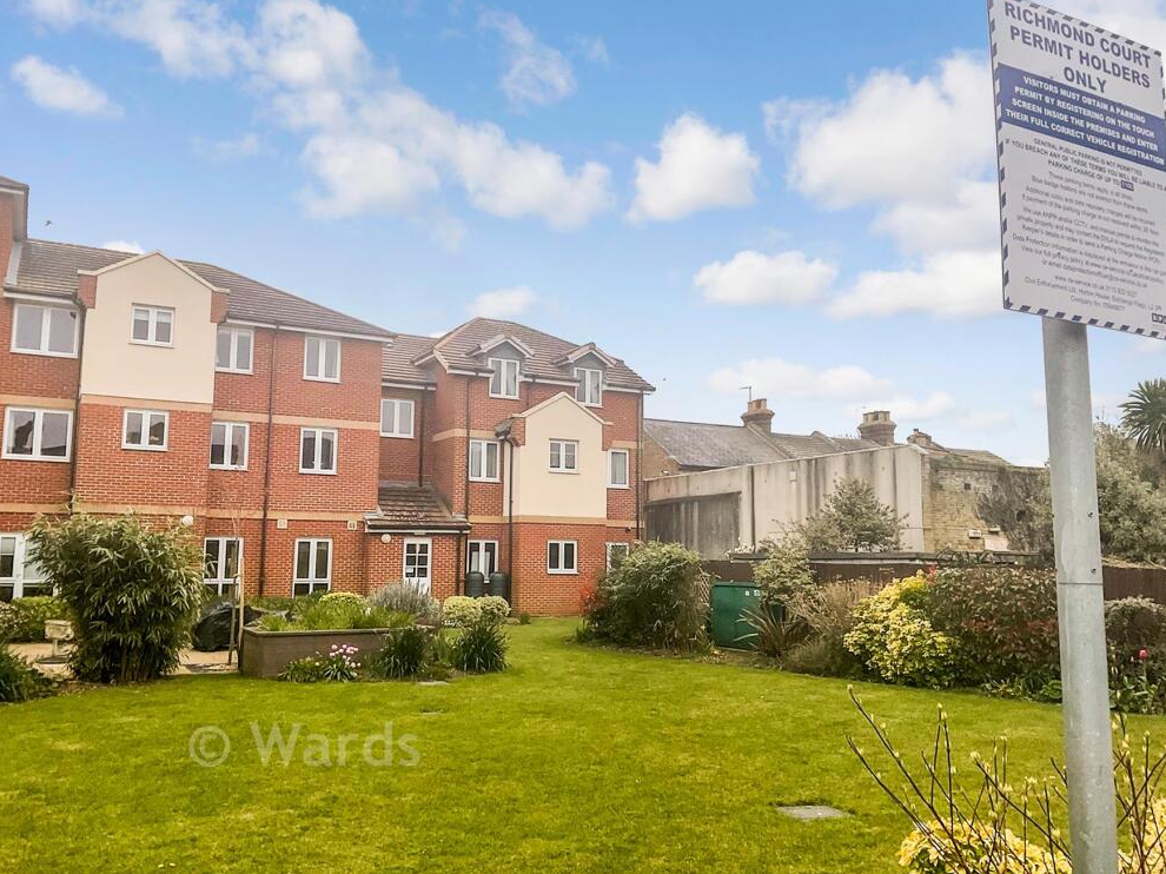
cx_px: 578
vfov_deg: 46.8
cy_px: 437
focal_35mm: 30
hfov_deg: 60.0
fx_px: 1010
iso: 16
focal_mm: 3
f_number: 1.8
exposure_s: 1/1700
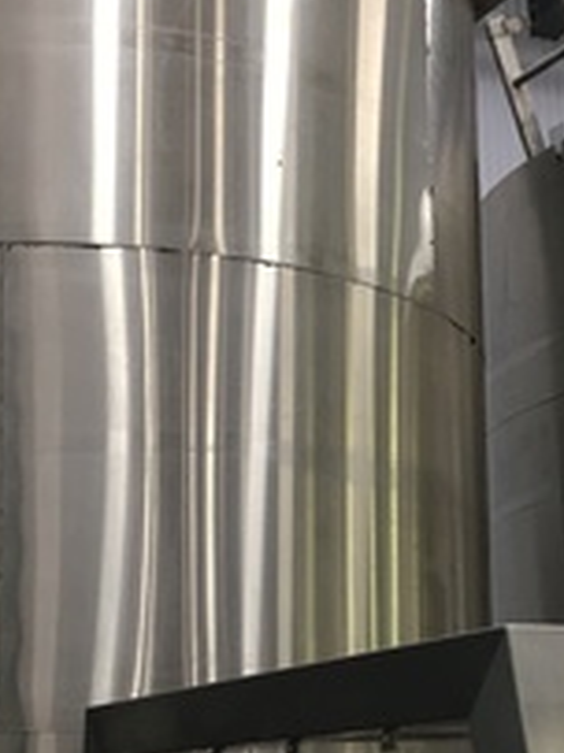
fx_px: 1631
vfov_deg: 25.6
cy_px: 588
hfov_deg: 19.6
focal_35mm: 75
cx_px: 260
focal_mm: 4.15
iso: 125
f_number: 2.2
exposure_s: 1/33
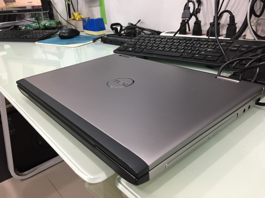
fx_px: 222
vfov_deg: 48.2
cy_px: 99
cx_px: 132
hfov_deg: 61.7
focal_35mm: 29
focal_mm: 4.15
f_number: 2.2
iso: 100
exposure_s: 1/33
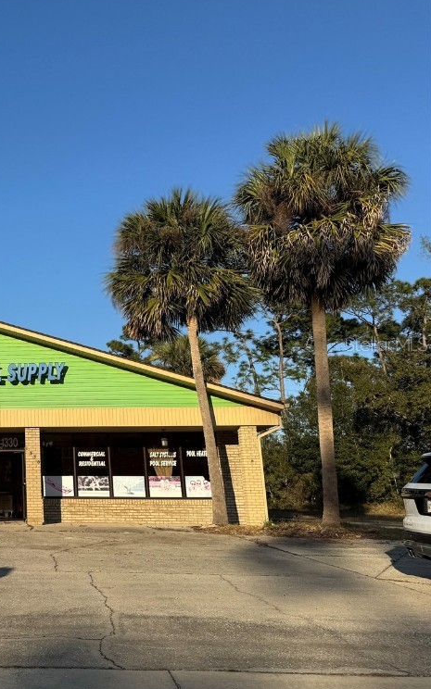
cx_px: -43
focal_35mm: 35
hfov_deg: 32.0
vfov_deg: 55.3
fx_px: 658
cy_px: 344
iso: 80
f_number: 1.78
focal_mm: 6.76
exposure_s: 1/4608
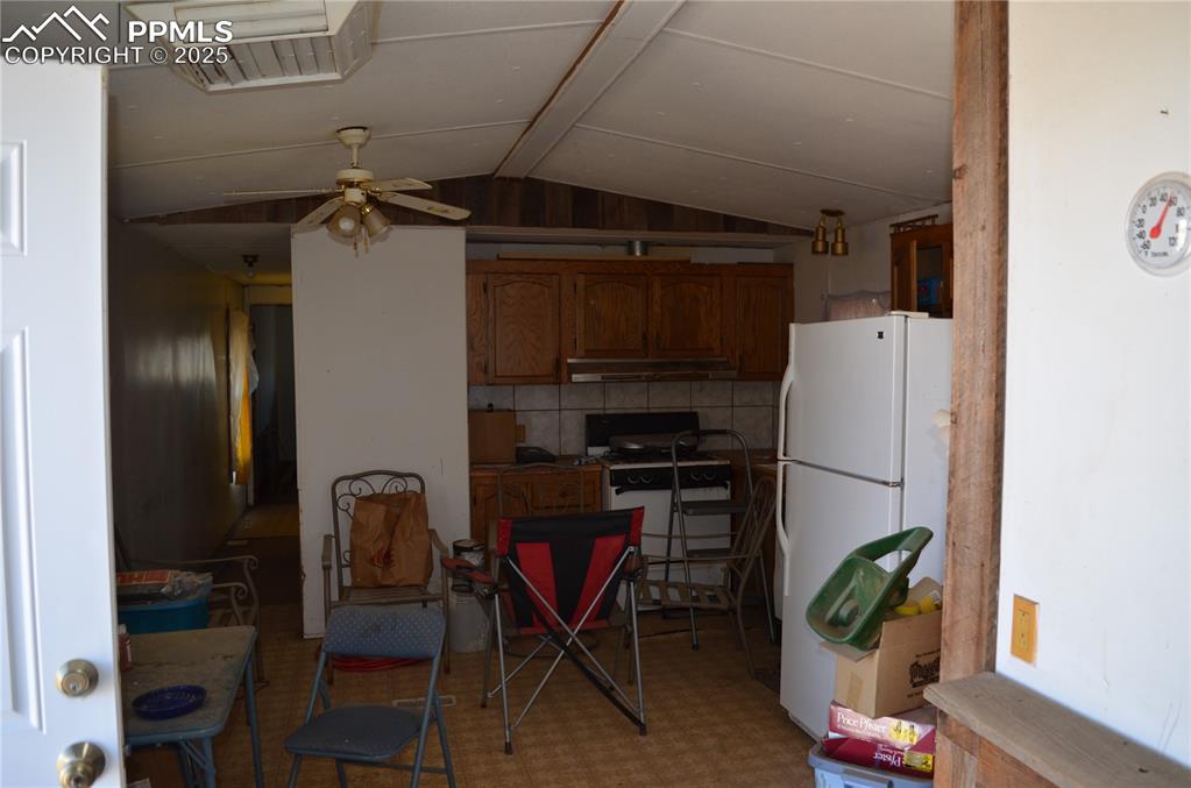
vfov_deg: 47.7
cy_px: 394
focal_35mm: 27
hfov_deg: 67.5
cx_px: 596
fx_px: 891
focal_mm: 18
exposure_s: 1/100
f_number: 3.5
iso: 400
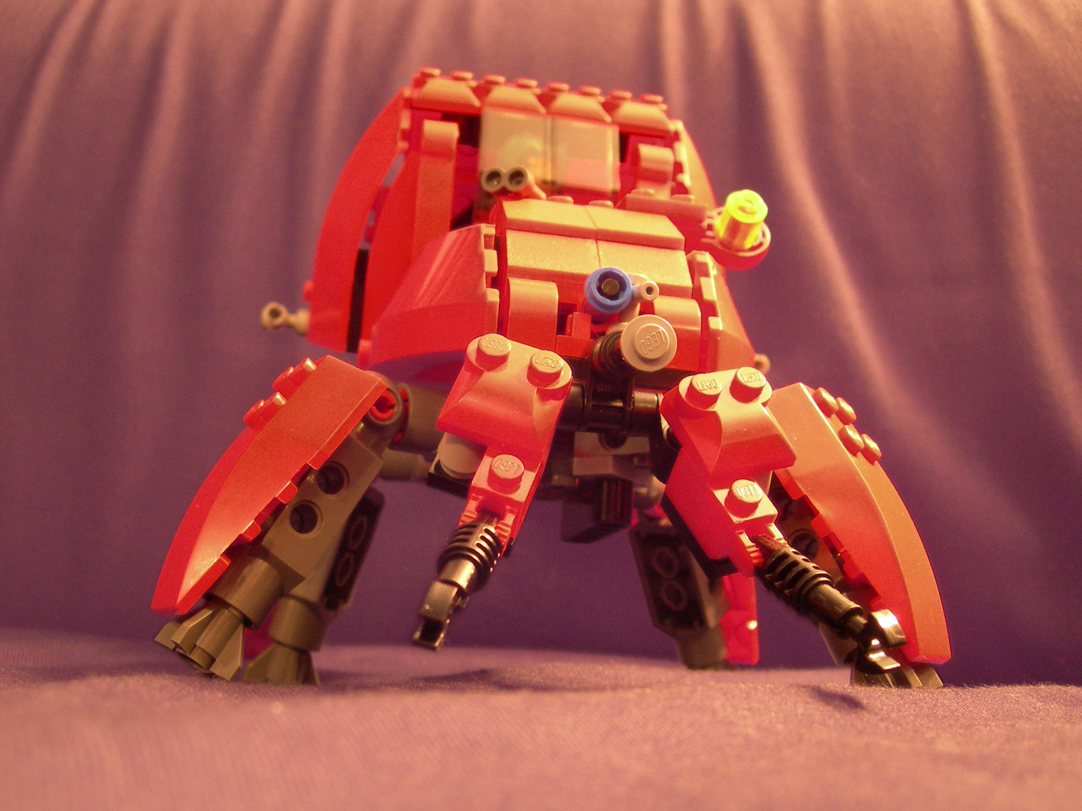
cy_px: 432
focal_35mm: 43
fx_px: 1344
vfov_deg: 33.6
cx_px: 515
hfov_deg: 43.8
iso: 200
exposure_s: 1/3.8
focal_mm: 7.8
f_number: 2.8
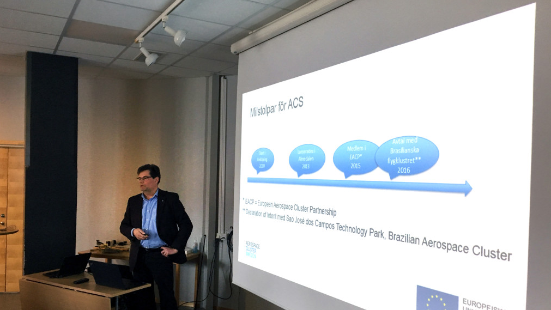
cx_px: 274
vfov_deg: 36.6
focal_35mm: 32
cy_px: 184
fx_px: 468
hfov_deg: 61.0
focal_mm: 4.15
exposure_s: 1/33
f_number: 2.2
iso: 125
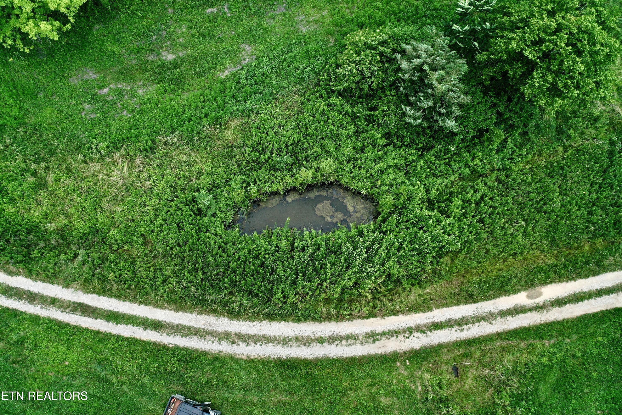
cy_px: 208
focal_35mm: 28
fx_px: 484
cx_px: 311
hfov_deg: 65.5
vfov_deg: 46.4
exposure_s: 1/120
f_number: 2.8
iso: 100
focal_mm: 10.26
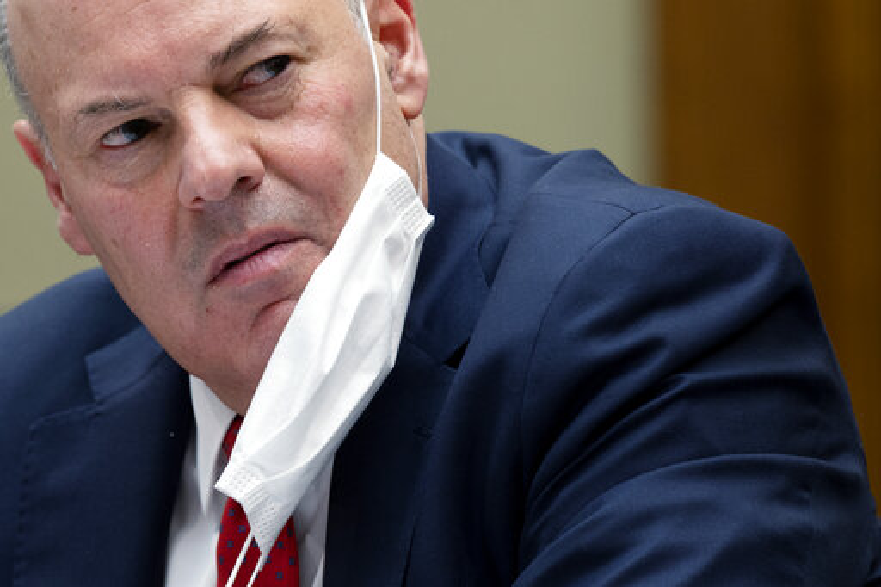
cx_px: 440
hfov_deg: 10.3
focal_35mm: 200
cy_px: 294
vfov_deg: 6.9
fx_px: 4893
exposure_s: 1/160
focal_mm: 200
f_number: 5.6
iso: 1600
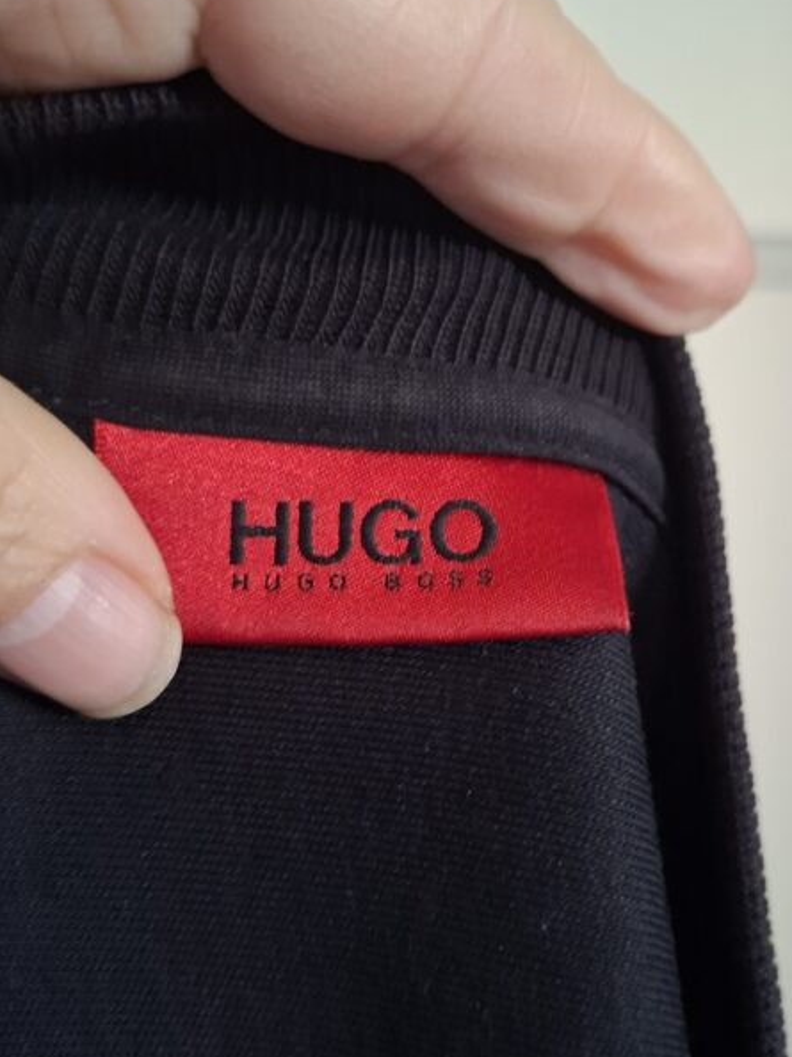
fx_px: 946
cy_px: 543
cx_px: 473
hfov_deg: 45.2
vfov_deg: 58.4
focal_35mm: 31
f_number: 1.8
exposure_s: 1/24
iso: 400
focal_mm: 5.54
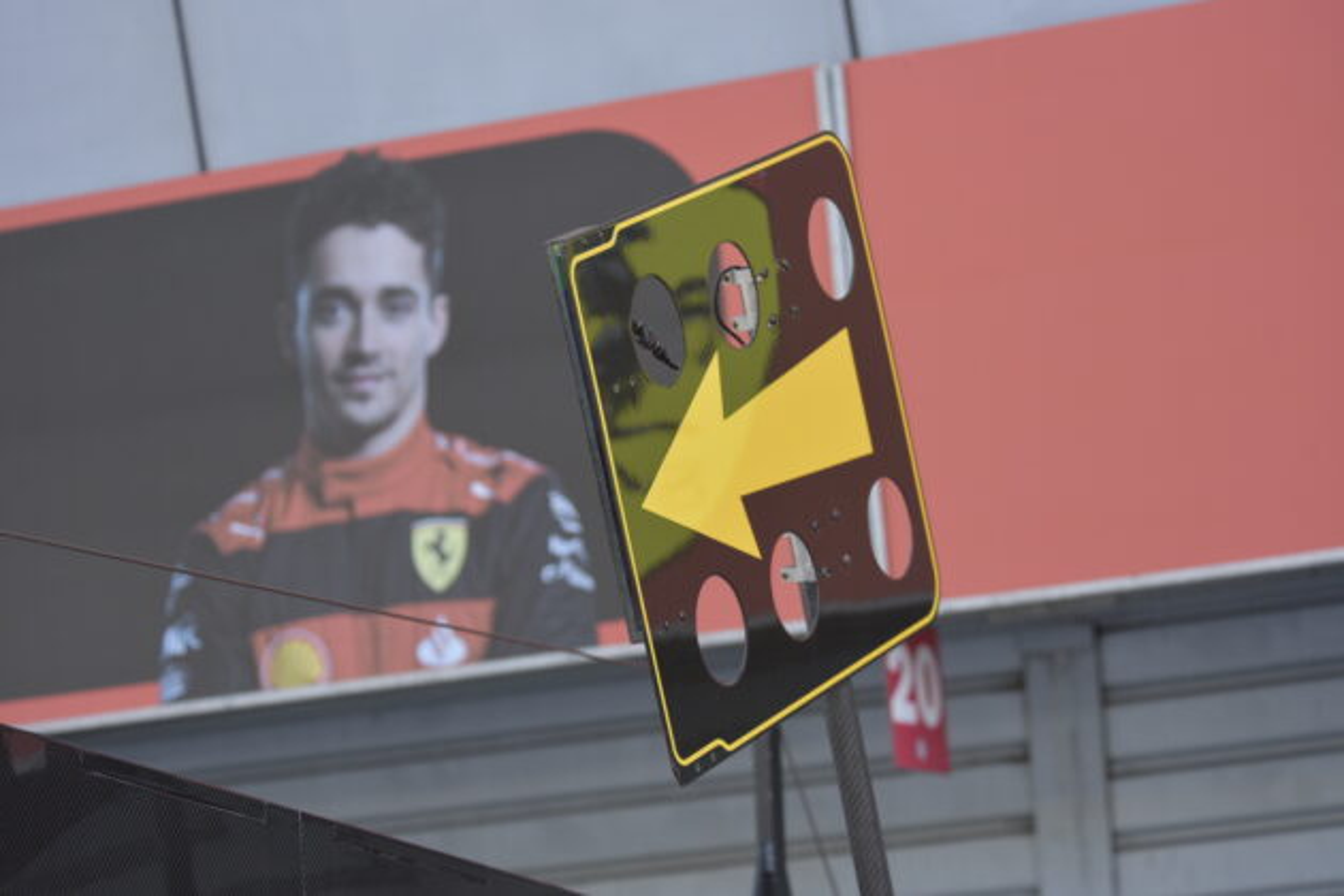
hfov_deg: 15.2
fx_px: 5040
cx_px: 672
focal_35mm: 135
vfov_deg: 10.2
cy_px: 448
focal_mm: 135
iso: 500
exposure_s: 1/400
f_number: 5.6
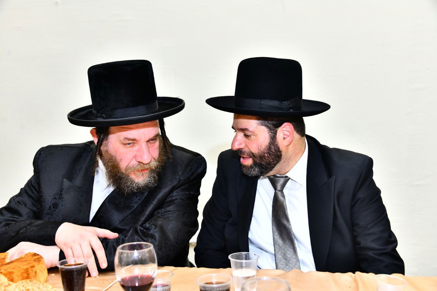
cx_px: 218
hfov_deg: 46.4
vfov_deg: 31.9
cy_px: 146
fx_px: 510
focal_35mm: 42
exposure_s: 1/125
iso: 1000
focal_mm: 42
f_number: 5.6
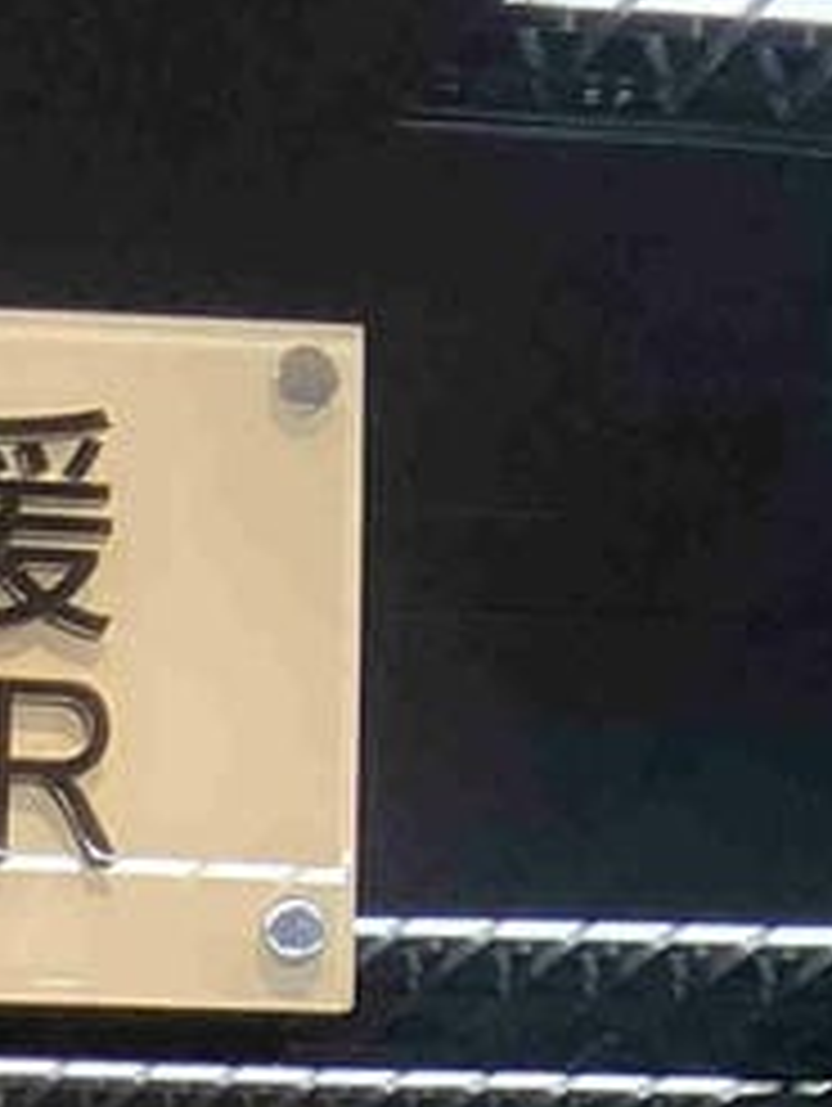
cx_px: -1556
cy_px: 2790
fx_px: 5407
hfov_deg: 7.8
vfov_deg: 10.0
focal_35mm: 169
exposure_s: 1/60
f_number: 1.8
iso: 80
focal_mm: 4.25
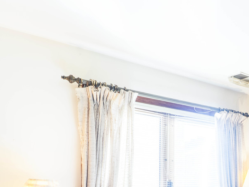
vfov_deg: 29.7
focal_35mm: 44
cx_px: 268
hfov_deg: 36.8
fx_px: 316
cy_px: 203
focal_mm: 17
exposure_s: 1/30
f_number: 9
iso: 125
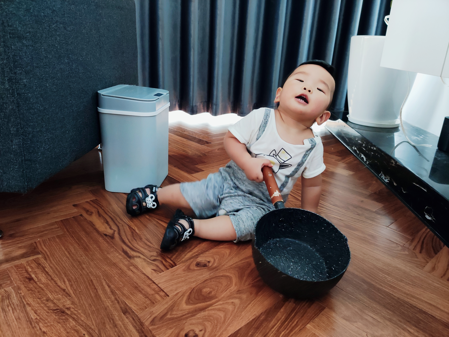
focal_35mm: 26
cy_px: 168
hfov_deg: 67.3
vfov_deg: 53.1
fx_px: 337
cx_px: 224
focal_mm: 5.58
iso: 1037
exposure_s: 1/33
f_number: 1.6
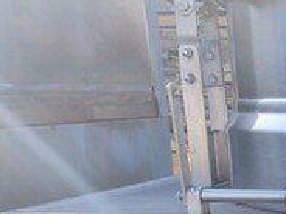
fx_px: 711
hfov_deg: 19.5
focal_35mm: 86
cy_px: 284
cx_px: 445
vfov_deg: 16.2
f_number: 2.4
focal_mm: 4.3
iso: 50
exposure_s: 1/231
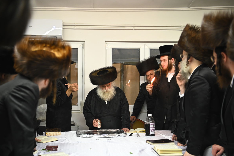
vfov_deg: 26.0
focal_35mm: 52
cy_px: 86
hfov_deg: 38.2
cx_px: 109
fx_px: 338
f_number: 2.8
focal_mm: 44
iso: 2000
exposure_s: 1/125
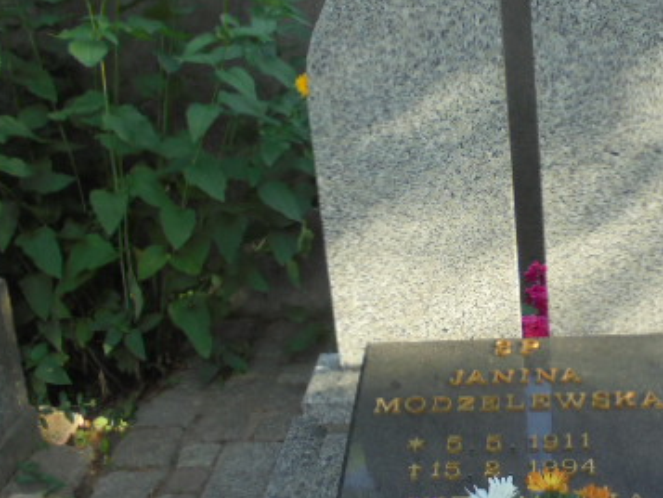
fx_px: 1169
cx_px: 462
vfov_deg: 24.0
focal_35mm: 61
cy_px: 234
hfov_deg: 31.3
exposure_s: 1/100
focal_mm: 6.1
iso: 100
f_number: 4
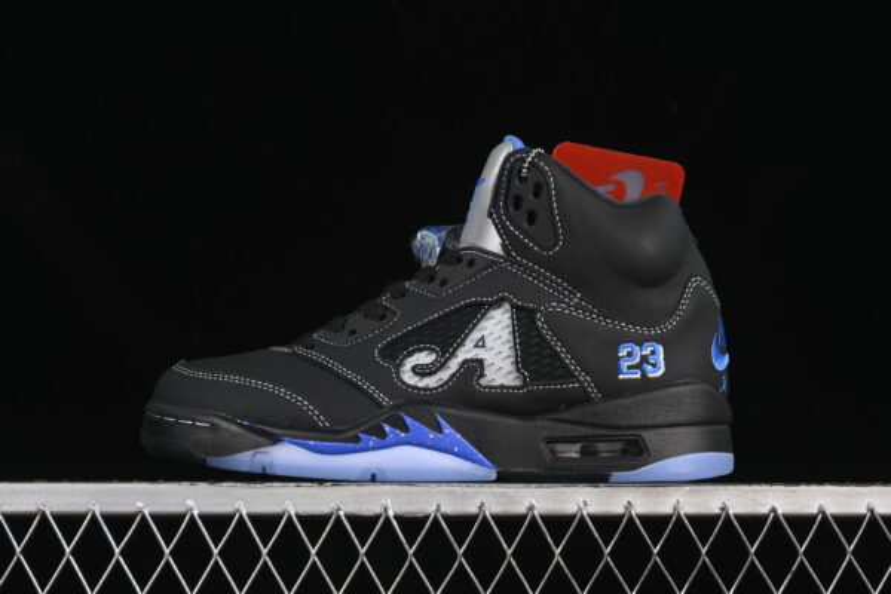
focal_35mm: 75
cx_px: 446
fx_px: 1856
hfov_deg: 27.0
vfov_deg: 18.2
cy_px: 297
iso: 160
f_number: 6.3
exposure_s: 1/50
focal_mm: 50
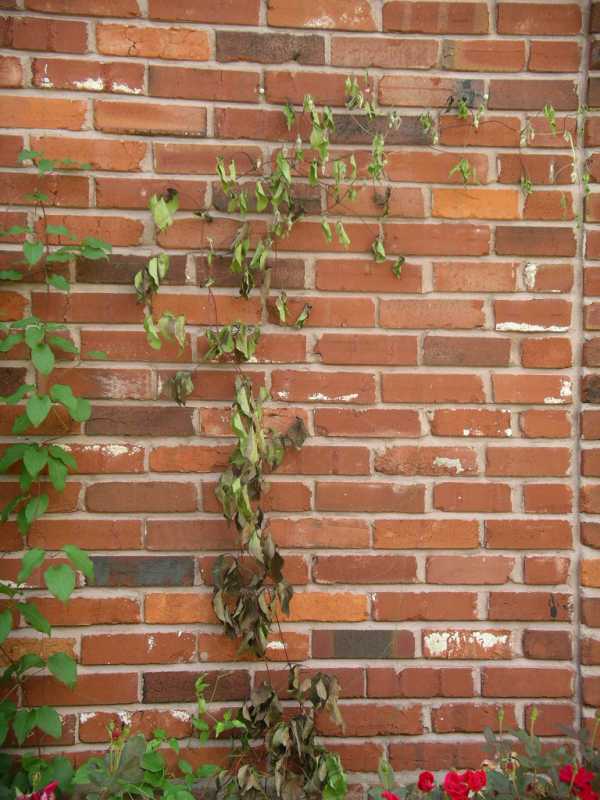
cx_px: 300
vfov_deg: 31.2
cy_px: 400
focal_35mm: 62
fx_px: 1433
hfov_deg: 23.7
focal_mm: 12.8
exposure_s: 1/160
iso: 64
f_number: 3.3
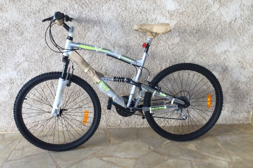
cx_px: 125
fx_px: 232
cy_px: 88
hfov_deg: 57.2
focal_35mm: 33
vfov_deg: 39.9
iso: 32
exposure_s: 1/100
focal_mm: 3.3
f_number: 2.4
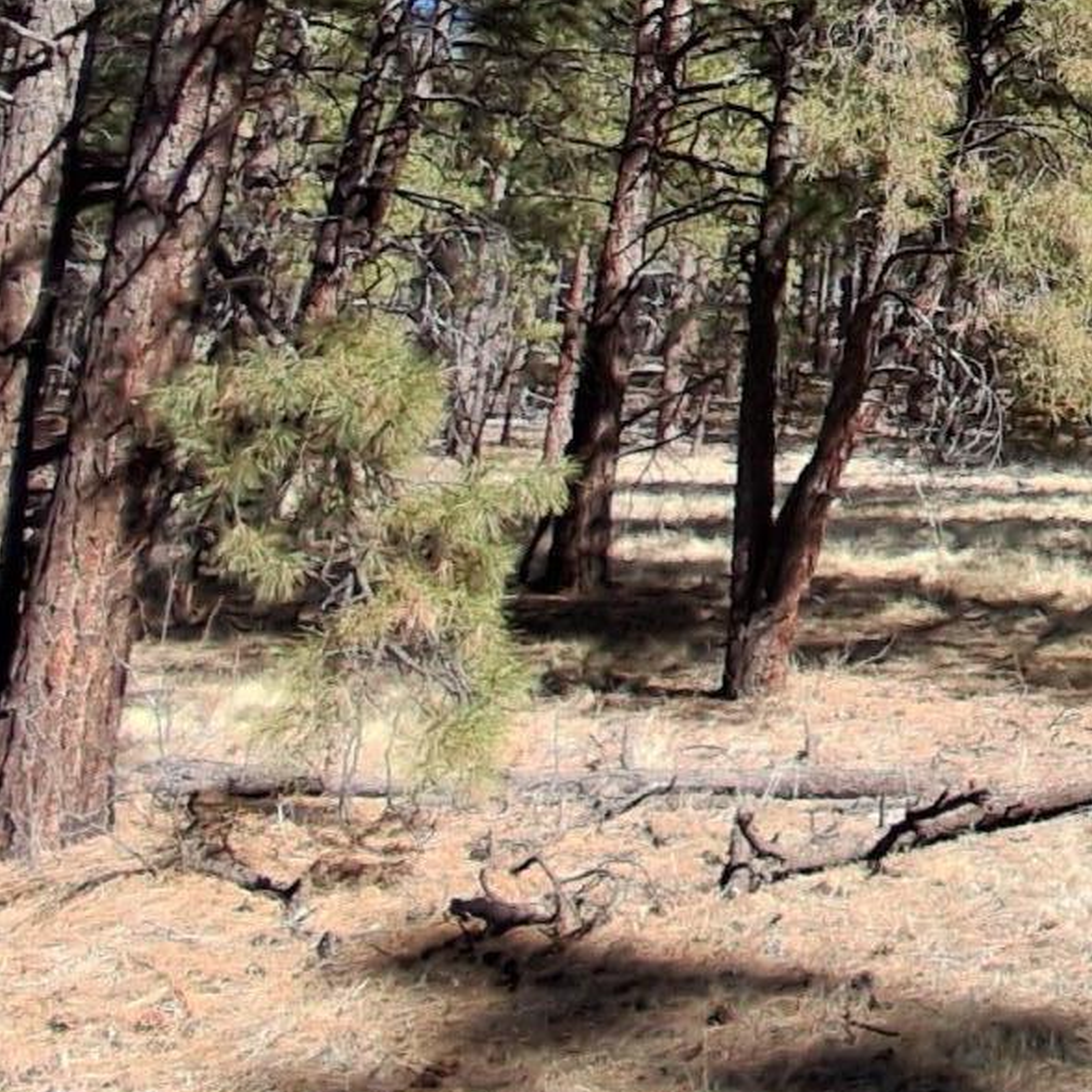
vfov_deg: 30.9
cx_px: 1494
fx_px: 1820
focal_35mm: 51
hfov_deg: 26.9
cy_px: -11
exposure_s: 1/580
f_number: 2.2
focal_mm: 1.4
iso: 50
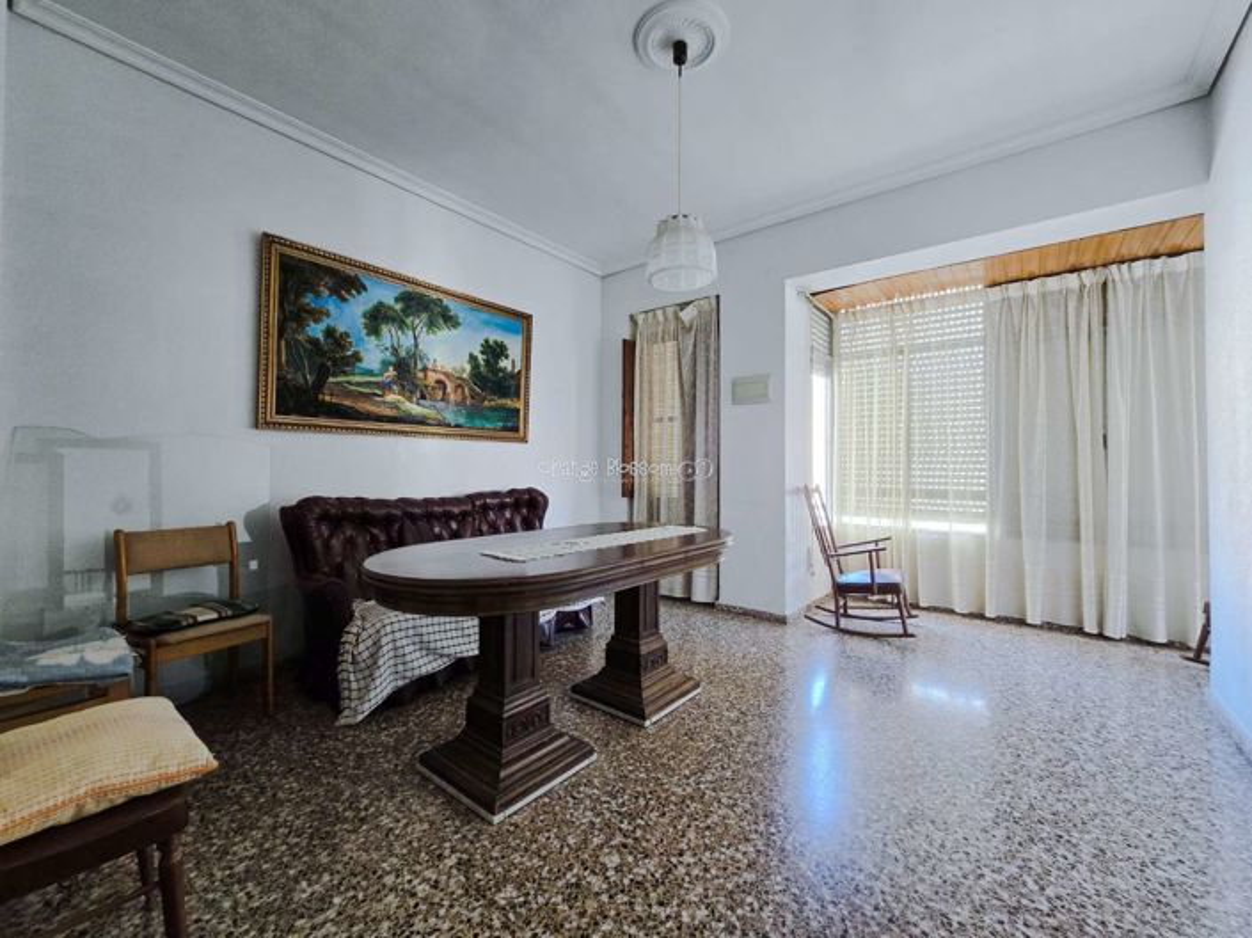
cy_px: 469
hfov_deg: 106.2
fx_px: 470
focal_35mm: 13
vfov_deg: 89.9
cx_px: 626
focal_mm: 2.2
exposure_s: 1/50
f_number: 2.2
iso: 200
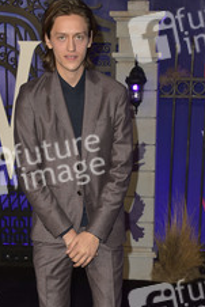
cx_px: 75
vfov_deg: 23.6
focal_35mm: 85
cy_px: 235
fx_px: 725
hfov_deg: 16.1
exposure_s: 1/250
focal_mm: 48
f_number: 6.3
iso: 640
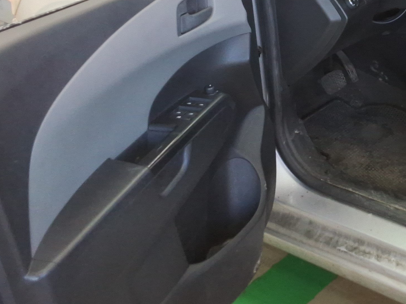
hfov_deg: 29.5
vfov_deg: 22.6
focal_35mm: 63
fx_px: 739
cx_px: 366
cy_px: 21
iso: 32
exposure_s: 1/60
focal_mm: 2.91
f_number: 1.9
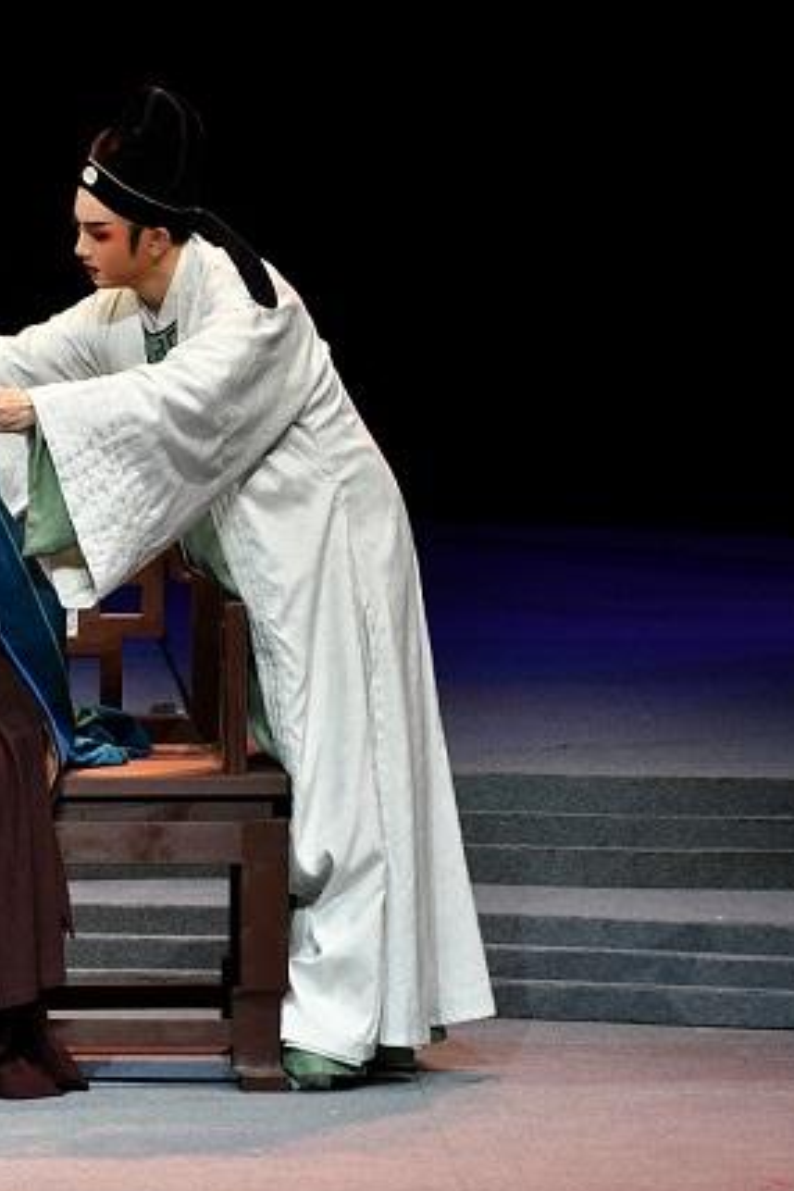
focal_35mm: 504
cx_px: -78
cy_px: 584
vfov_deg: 4.1
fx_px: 16673
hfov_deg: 2.7
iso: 800
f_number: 4
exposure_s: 1/400
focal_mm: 200
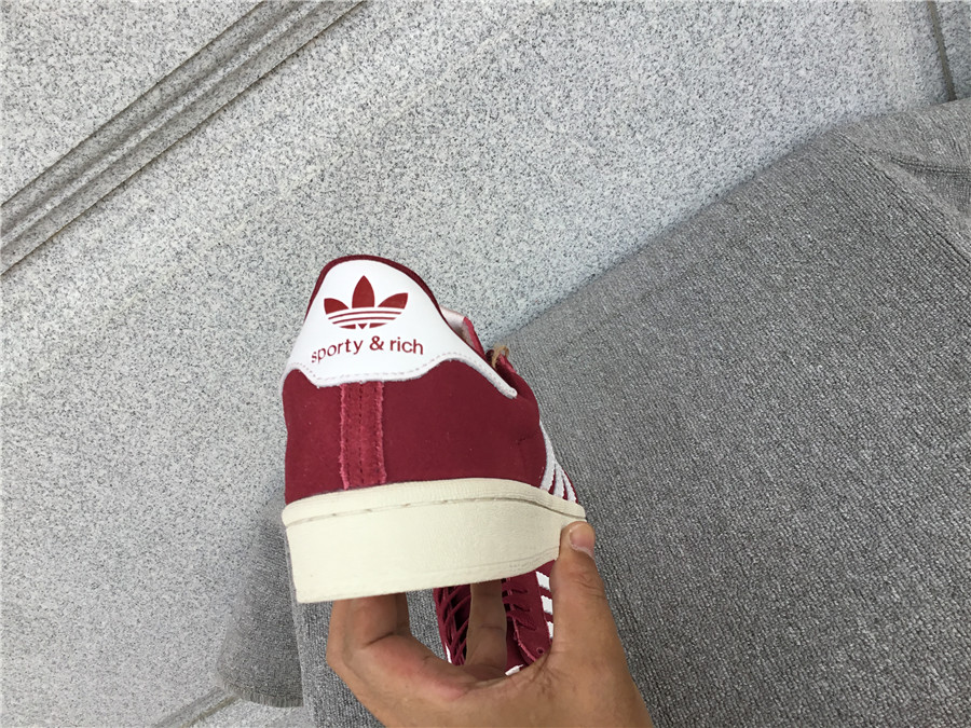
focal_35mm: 31
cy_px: 364
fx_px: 870
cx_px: 486
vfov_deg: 45.4
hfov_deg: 58.4
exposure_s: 1/342
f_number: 2.4
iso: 25
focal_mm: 3.3
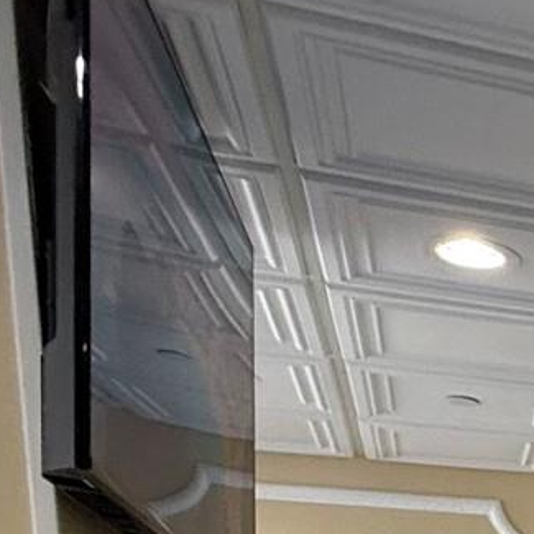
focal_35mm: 78
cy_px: 902
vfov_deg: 18.4
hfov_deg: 15.7
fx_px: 1361
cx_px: 1160
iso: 100
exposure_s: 1/120
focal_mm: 2.22
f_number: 2.2
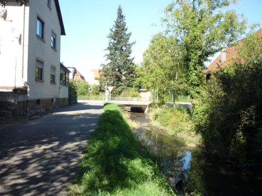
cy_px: 98
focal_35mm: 32
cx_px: 131
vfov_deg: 44.2
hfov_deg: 56.8
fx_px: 242
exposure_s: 1/200
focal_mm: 5.2
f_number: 4
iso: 100
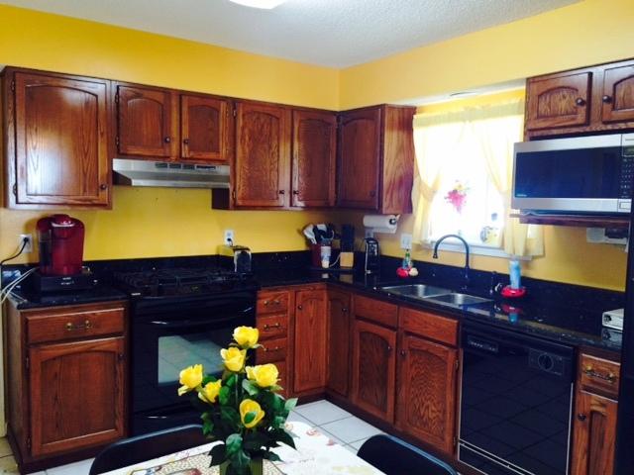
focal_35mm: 29
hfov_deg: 61.7
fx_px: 531
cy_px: 238
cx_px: 317
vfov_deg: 48.2
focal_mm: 4.15
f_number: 2.2
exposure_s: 1/30
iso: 125
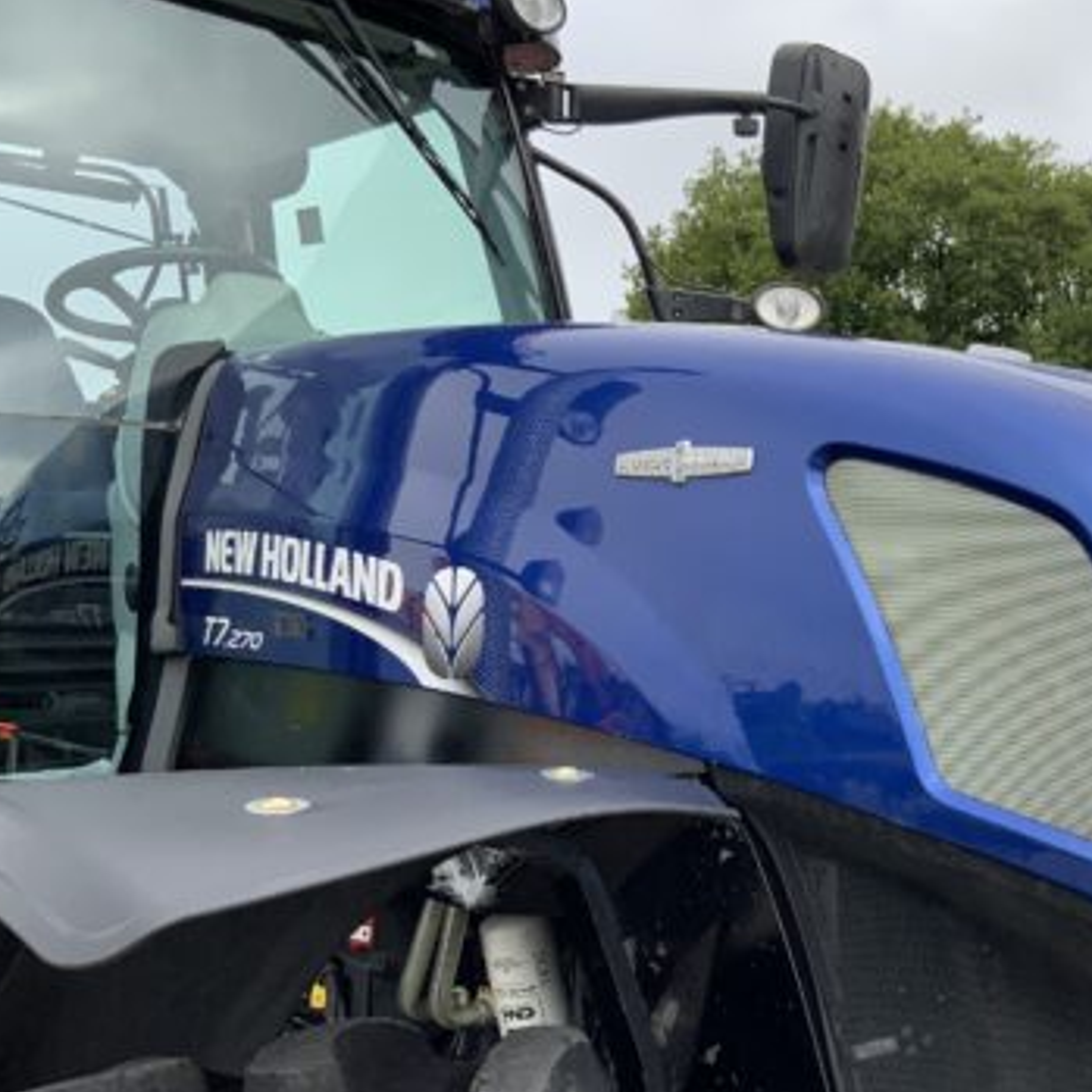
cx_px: 901
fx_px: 1677
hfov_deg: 34.7
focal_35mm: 47
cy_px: 691
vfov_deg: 35.8
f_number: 1.8
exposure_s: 1/898
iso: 16
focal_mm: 3
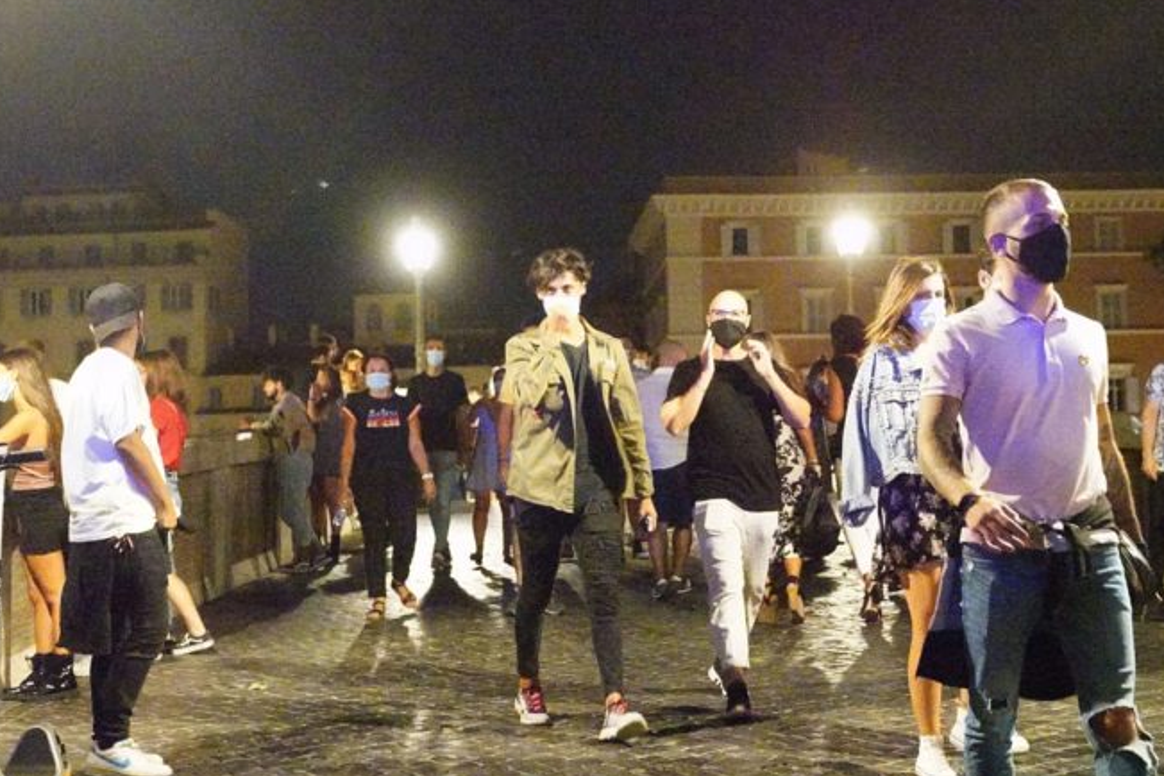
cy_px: 386
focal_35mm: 62
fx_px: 2005
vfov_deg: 21.9
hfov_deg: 32.4
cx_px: 556
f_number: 4.5
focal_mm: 39
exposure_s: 1/100
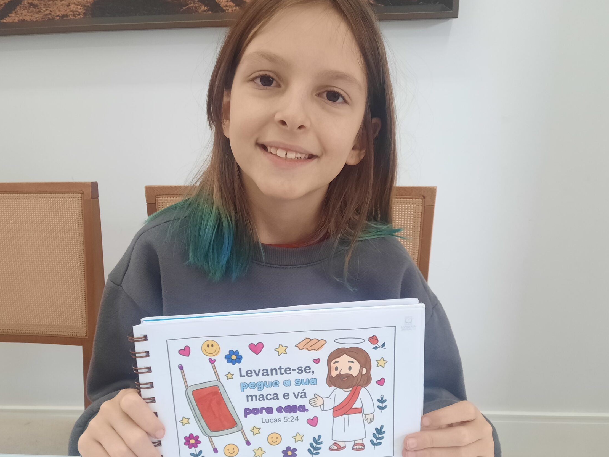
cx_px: 289
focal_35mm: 29
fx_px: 510
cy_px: 249
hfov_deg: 61.6
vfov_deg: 48.2
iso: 320
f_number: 2
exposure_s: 1/24
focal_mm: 4.6
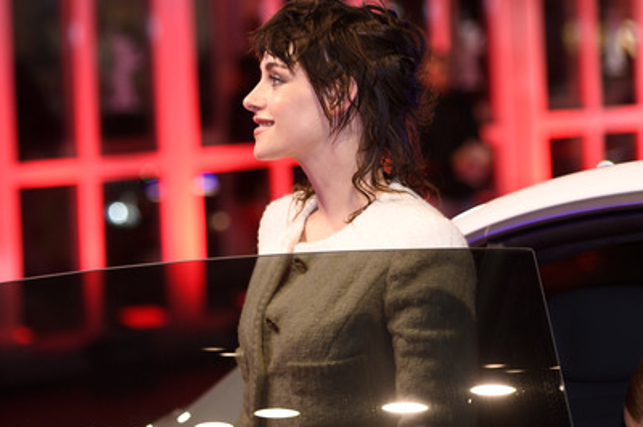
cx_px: 329
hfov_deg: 17.8
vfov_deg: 11.9
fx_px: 2052
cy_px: 197
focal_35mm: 115
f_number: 3.5
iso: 800
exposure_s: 1/200
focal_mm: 102
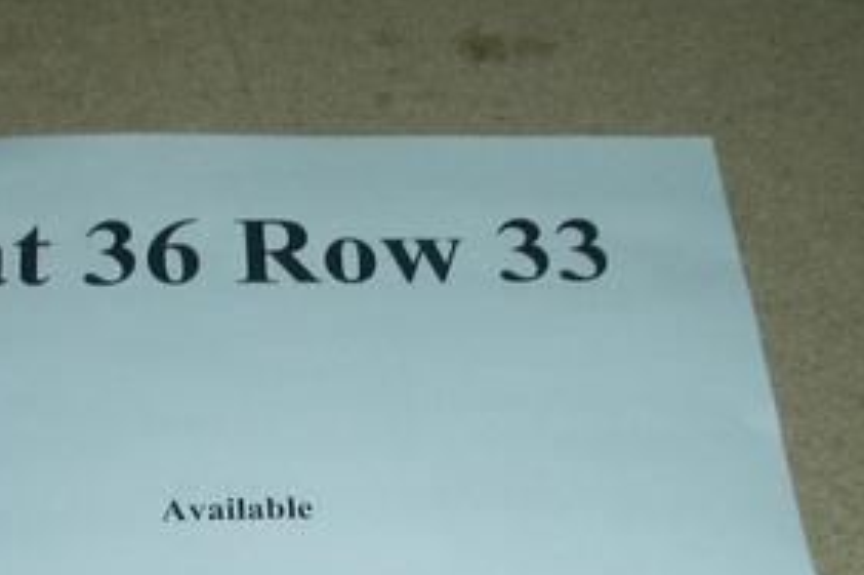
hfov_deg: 24.4
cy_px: 412
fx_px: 1991
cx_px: 307
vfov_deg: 16.4
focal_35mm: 83
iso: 100
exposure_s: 1/60
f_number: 2.6
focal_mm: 5.8
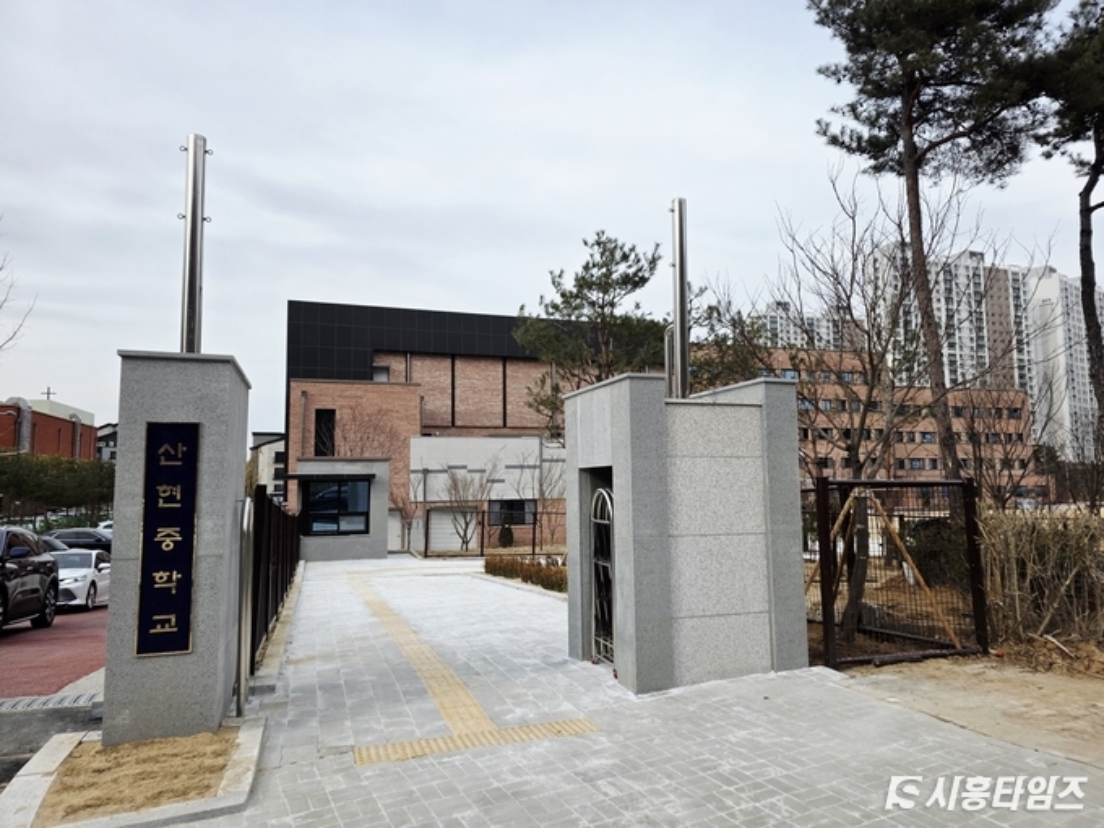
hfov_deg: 73.9
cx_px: 552
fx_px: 734
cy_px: 414
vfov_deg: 58.9
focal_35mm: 23
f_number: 1.7
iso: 80
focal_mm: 6.3
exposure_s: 1/5000
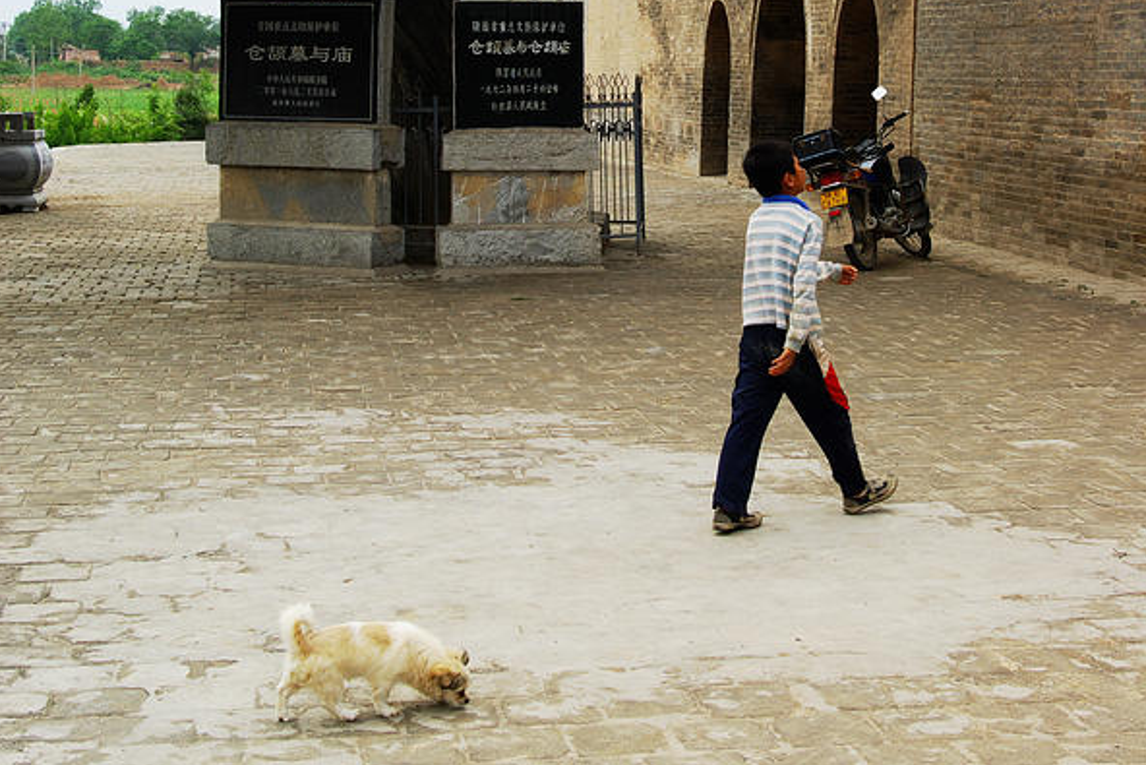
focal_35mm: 71
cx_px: 567
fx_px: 2253
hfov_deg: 28.5
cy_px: 103
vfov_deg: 19.0
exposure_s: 1/125
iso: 100
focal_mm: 31
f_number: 8
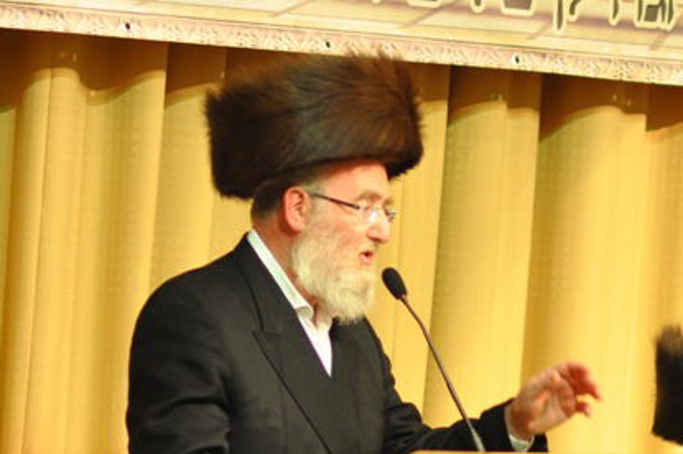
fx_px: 5957
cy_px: 426
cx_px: 551
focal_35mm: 314
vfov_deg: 4.4
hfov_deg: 6.6
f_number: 2.8
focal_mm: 85
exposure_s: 1/125
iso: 640
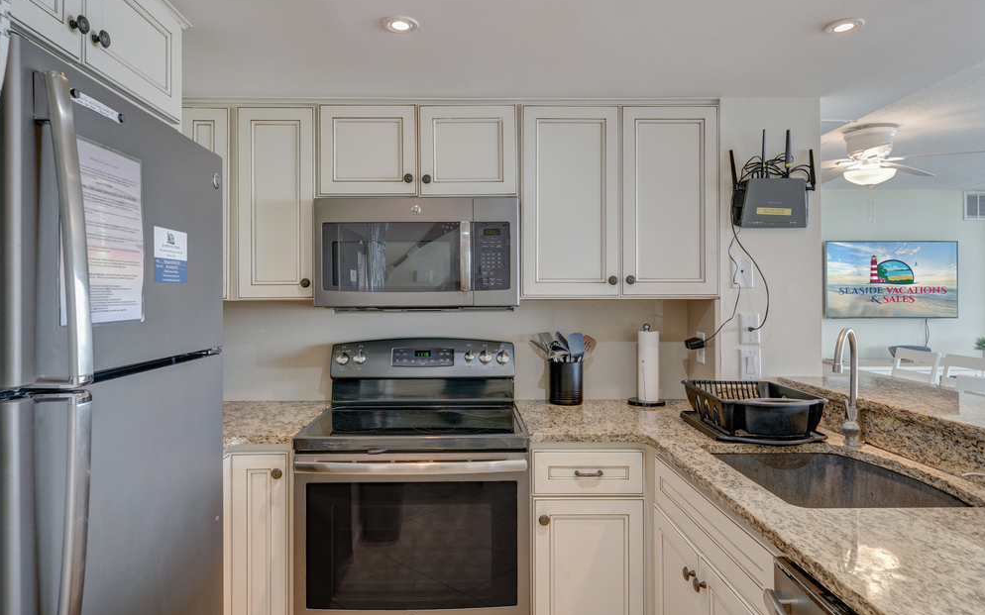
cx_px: 489
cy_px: 283
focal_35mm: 21
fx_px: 564
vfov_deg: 57.2
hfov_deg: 82.3
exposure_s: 1/6
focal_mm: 20
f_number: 8
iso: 320
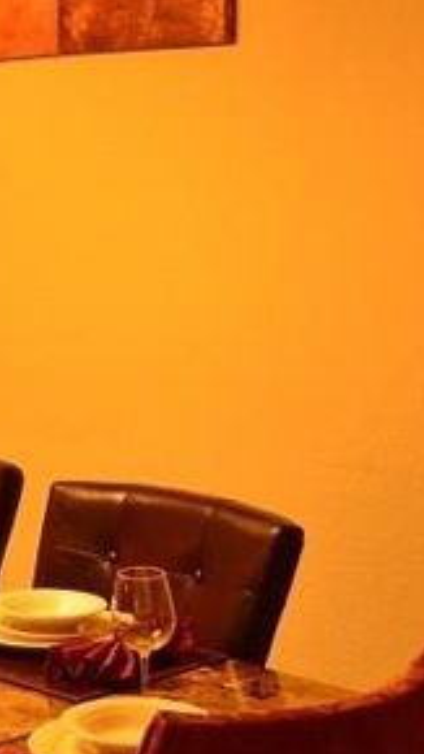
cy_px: 391
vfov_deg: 25.3
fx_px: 1680
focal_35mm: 84
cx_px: -152
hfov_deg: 13.8
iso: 800
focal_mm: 22
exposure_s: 1/50
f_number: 3.8
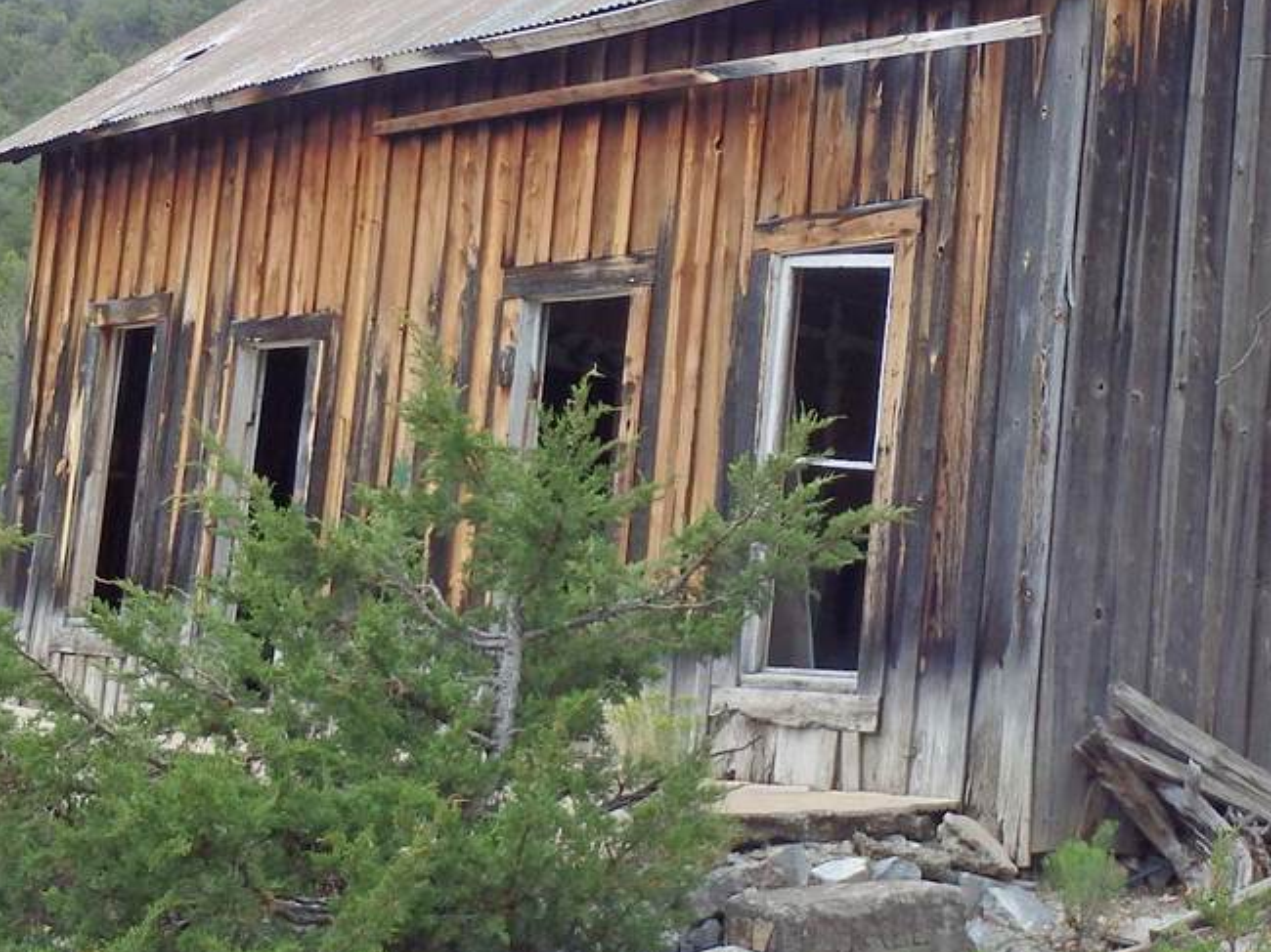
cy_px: 387
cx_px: 1025
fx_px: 2459
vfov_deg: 21.9
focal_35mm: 67
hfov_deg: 28.3
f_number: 4.4
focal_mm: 6.1
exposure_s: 1/200
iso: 125
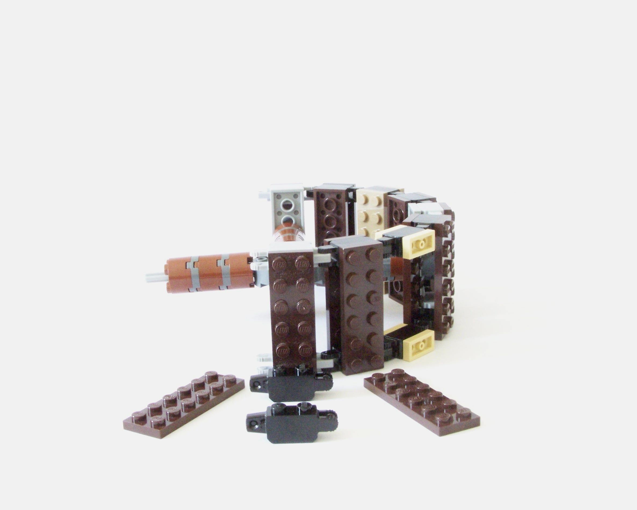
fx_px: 962
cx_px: 320
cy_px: 252
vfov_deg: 29.7
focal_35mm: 51
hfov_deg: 36.7
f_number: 8
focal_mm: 8
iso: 400
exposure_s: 1/15
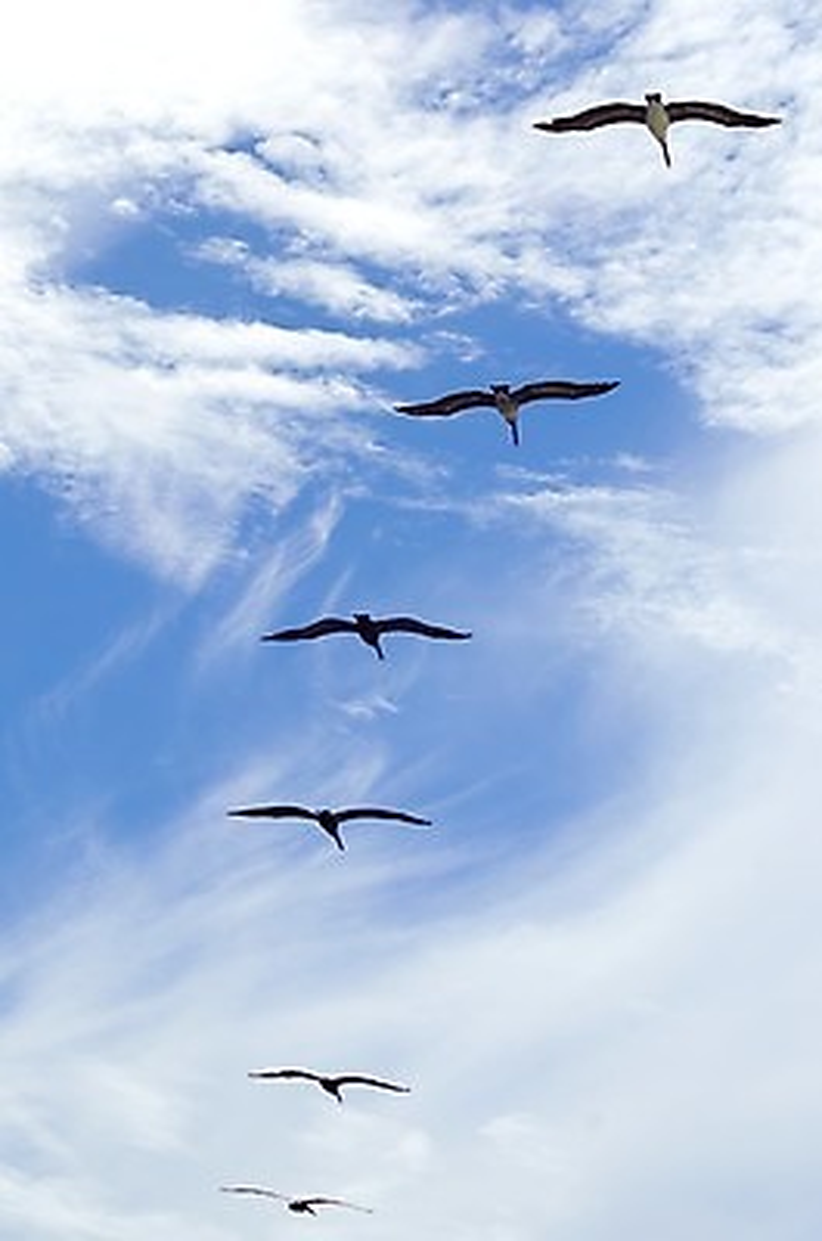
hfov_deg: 13.0
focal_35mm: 105
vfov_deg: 19.5
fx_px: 3612
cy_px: 620
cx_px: 411
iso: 100
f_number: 8
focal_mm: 70
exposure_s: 1/2000
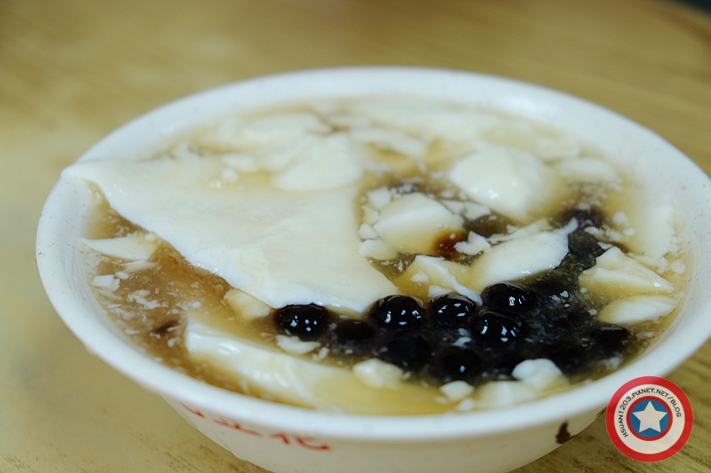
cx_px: 356
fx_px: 1501
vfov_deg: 17.9
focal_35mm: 76
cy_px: 236
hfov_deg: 26.7
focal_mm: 50.5
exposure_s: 1/15
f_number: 4
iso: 200
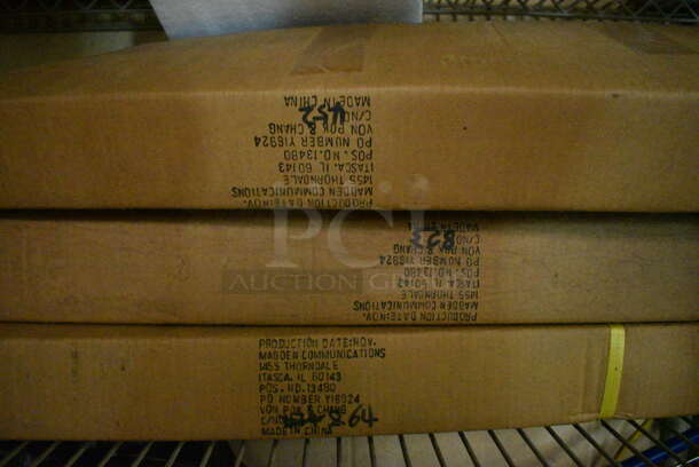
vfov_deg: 48.0
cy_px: 234
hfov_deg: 67.3
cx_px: 350
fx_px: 525
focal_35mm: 27
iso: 12800
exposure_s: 1/30
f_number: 3.5
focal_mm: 18
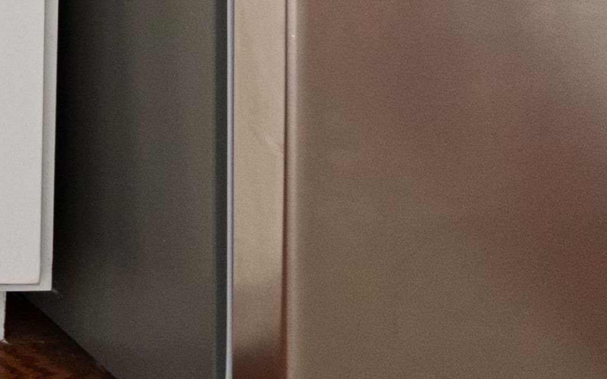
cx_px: -1203
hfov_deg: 11.2
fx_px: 1952
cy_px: -843
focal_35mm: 118
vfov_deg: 8.7
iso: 400
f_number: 3.5
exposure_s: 1/125
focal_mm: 16
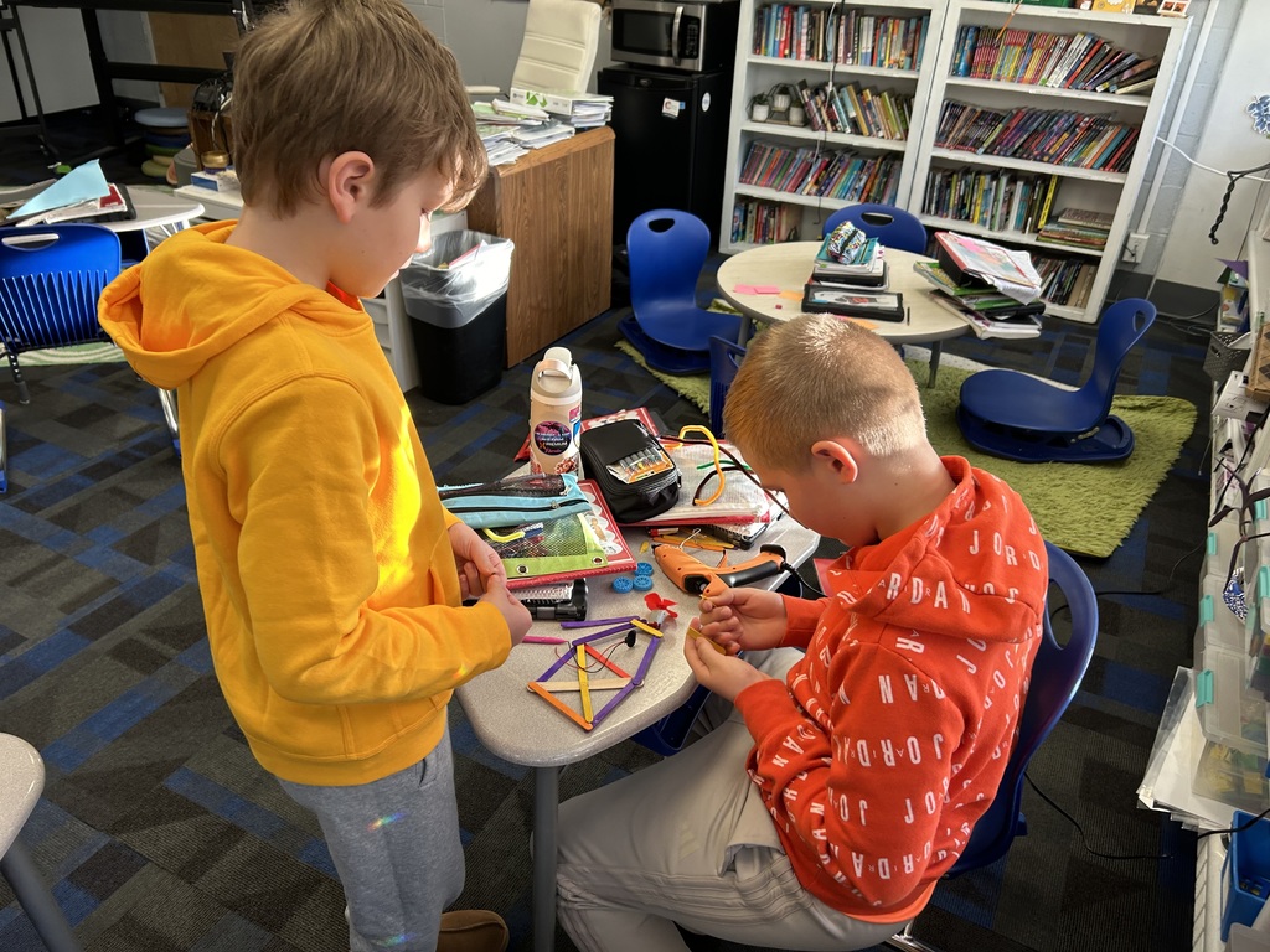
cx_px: 635
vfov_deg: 53.1
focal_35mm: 26
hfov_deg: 67.3
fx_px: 954
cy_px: 476
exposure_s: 1/121
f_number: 1.5
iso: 80
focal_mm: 5.7
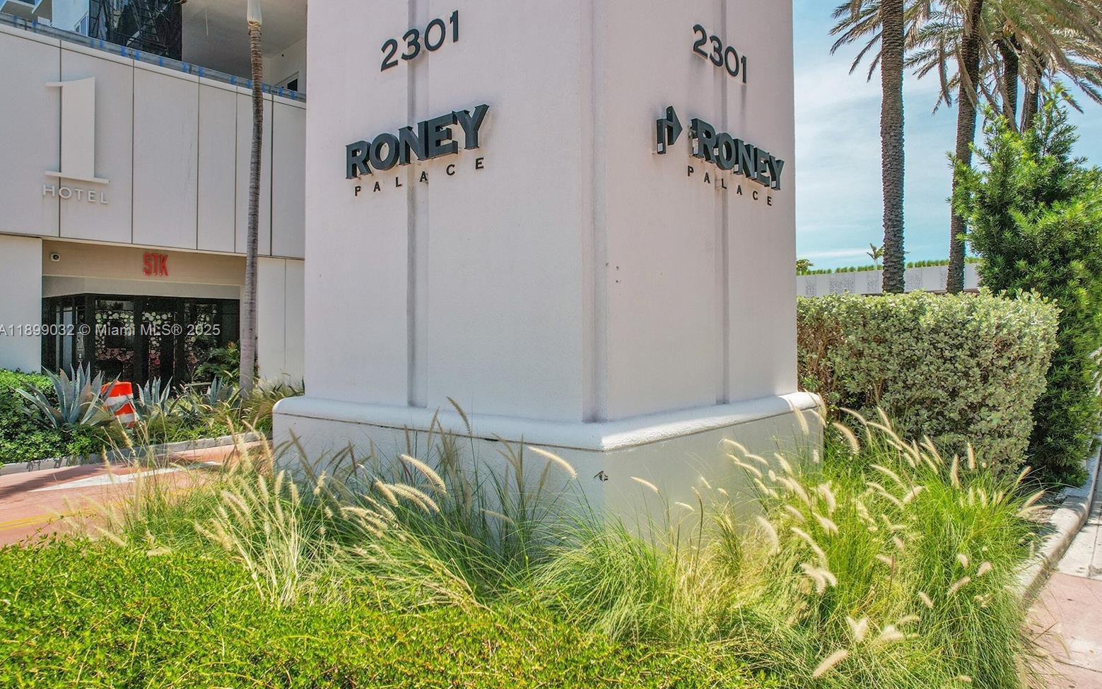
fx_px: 691
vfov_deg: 53.0
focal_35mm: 23
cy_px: 331
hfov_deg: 77.1
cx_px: 560
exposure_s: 1/2000
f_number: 2.8
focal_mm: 8.38
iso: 130
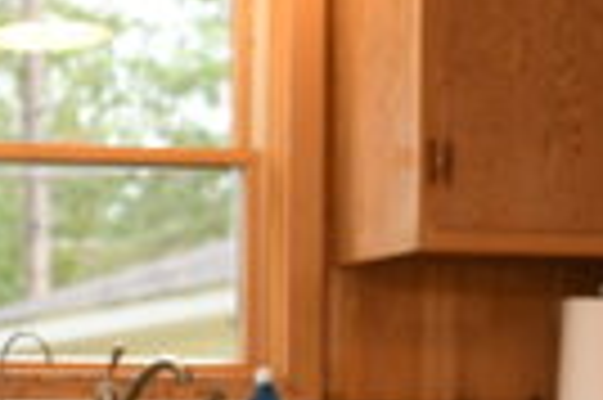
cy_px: 578
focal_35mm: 210
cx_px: -536
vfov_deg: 6.5
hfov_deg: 9.3
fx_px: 3513
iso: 720
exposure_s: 1/100
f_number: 4
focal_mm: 44
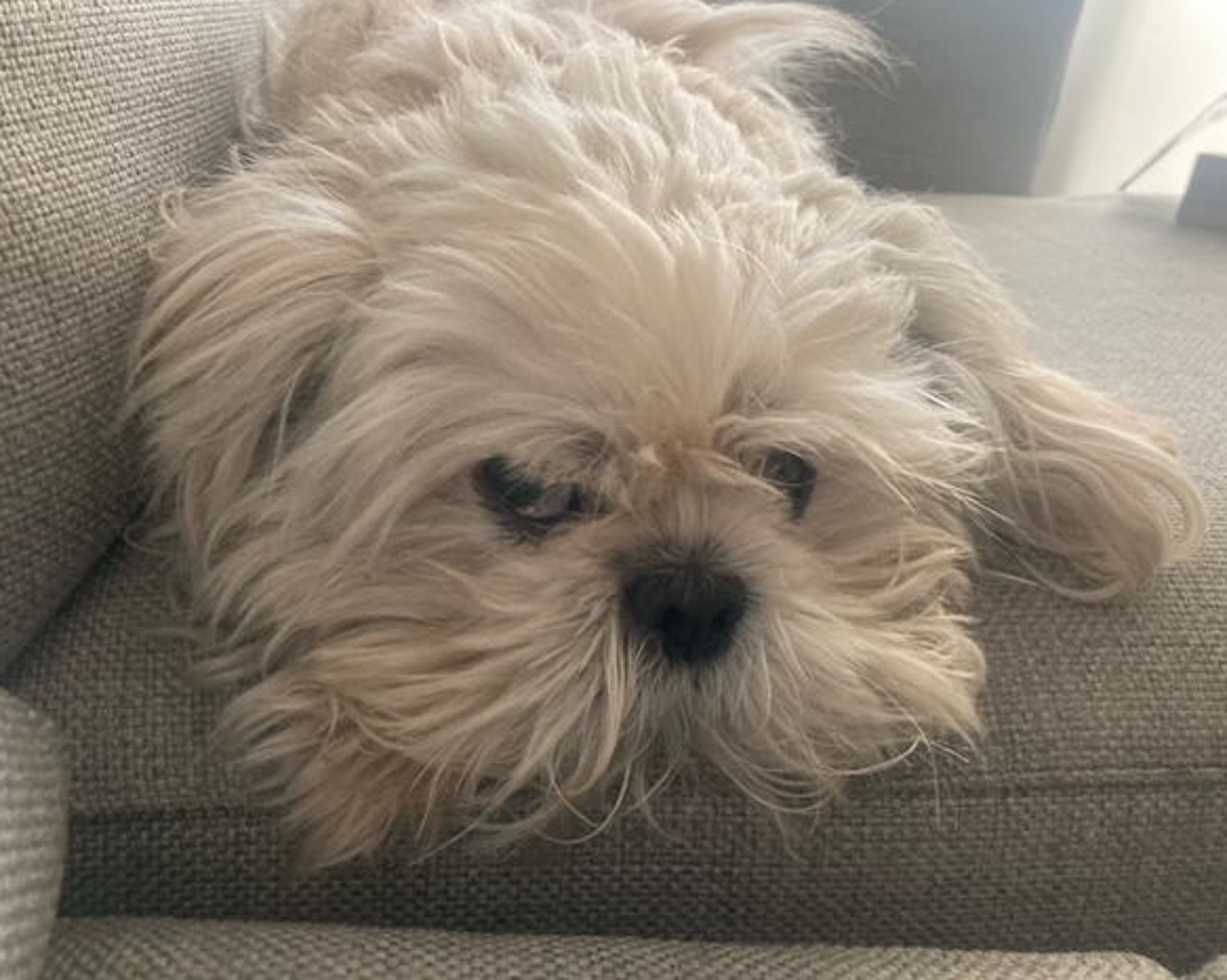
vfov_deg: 48.5
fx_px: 1089
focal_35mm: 30
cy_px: 477
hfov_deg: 58.8
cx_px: 581
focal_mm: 3.99
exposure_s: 1/47
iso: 320
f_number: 1.8
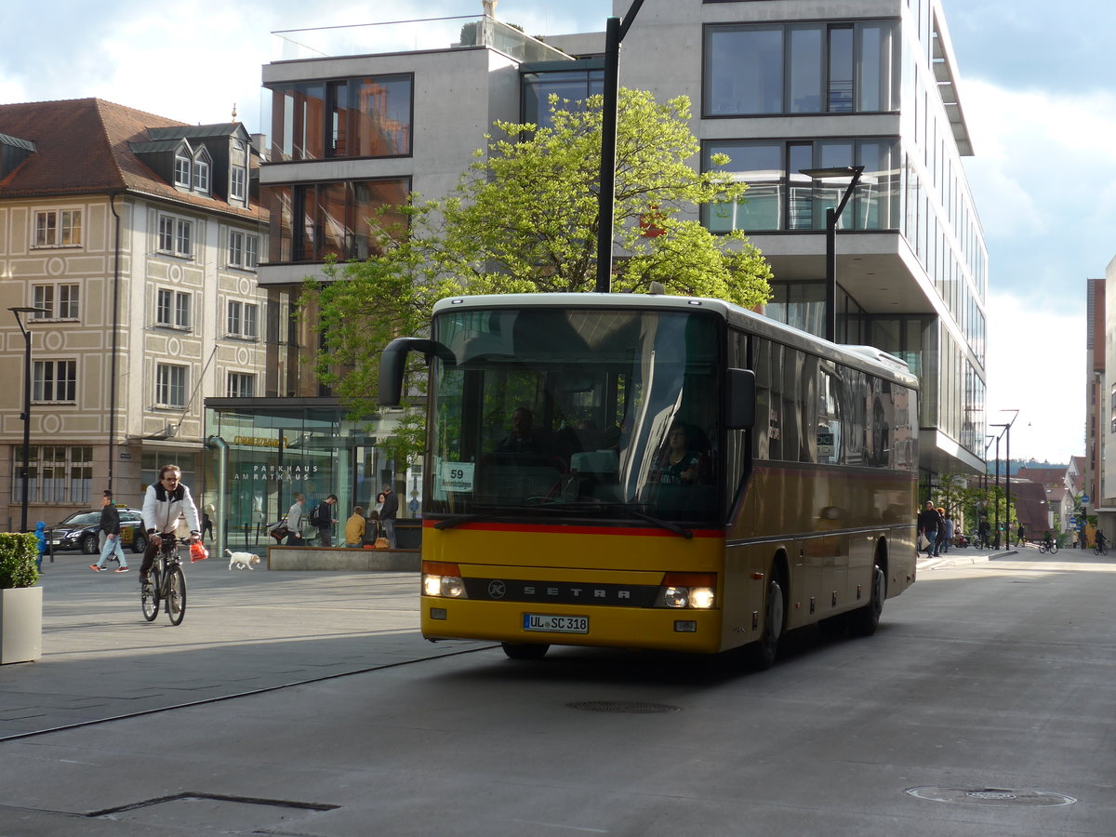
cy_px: 418
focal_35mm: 70
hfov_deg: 27.8
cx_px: 558
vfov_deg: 21.0
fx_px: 2257
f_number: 4.1
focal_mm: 14.2
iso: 80
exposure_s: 1/200
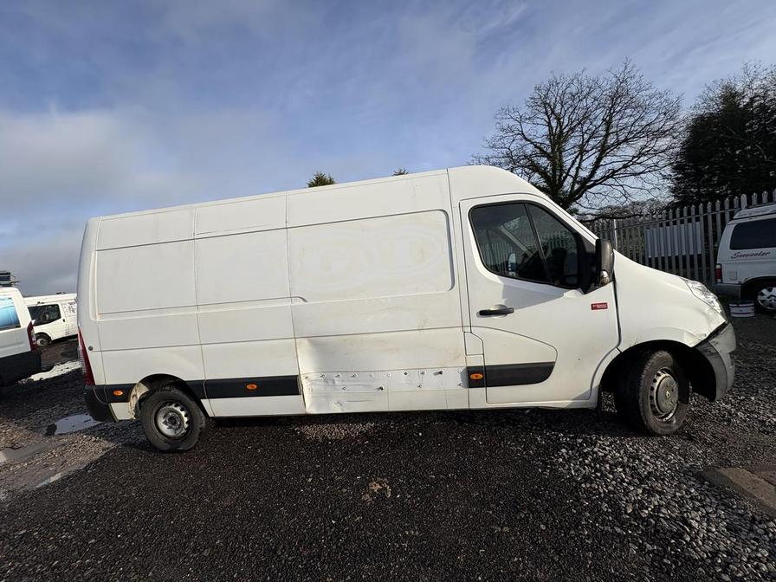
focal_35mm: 14
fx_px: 314
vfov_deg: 85.7
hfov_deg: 102.1
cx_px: 388
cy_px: 291
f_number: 2.2
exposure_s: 1/2208
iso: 50
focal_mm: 2.22
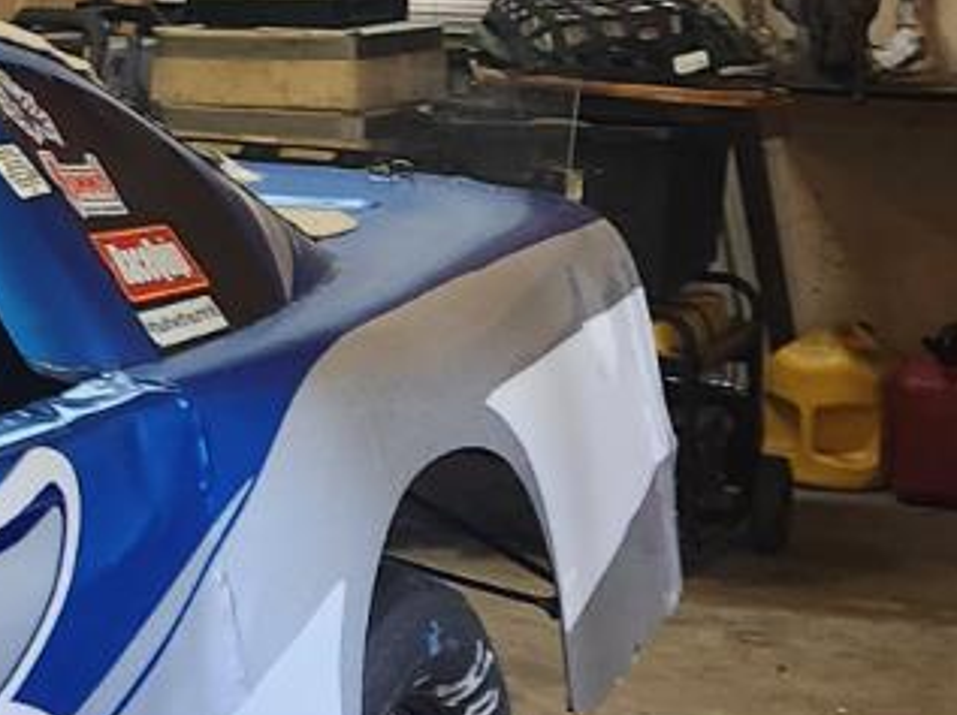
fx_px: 3010
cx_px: -728
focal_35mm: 109
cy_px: -53
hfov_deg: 15.6
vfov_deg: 13.3
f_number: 1.8
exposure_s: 1/120
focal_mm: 5.4
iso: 320
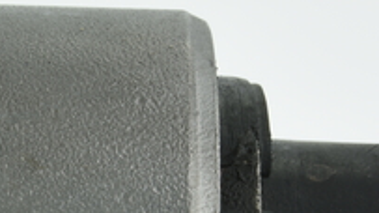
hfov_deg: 9.6
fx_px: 2240
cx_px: -54
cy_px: 340
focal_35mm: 223
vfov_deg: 5.4
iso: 64
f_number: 32
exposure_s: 1/2
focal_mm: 60
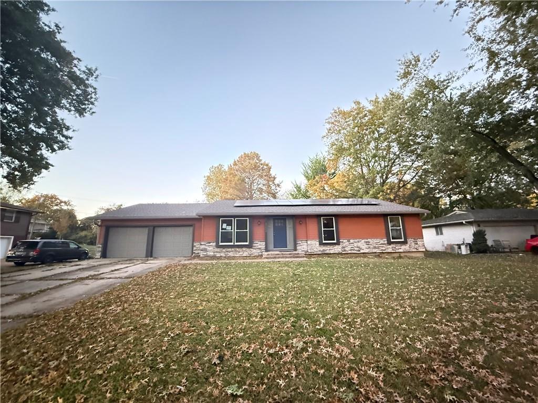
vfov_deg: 85.7
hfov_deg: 102.1
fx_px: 218
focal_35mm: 14
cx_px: 269
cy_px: 202
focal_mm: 2.22
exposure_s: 1/30
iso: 2000
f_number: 2.2
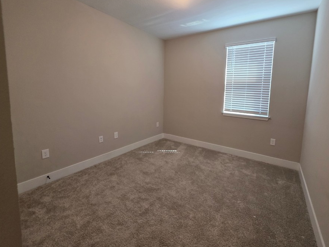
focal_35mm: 15
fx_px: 143
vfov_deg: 81.4
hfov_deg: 97.9
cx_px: 180
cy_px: 108
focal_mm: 2.2
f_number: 1.9
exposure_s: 1/120
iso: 250
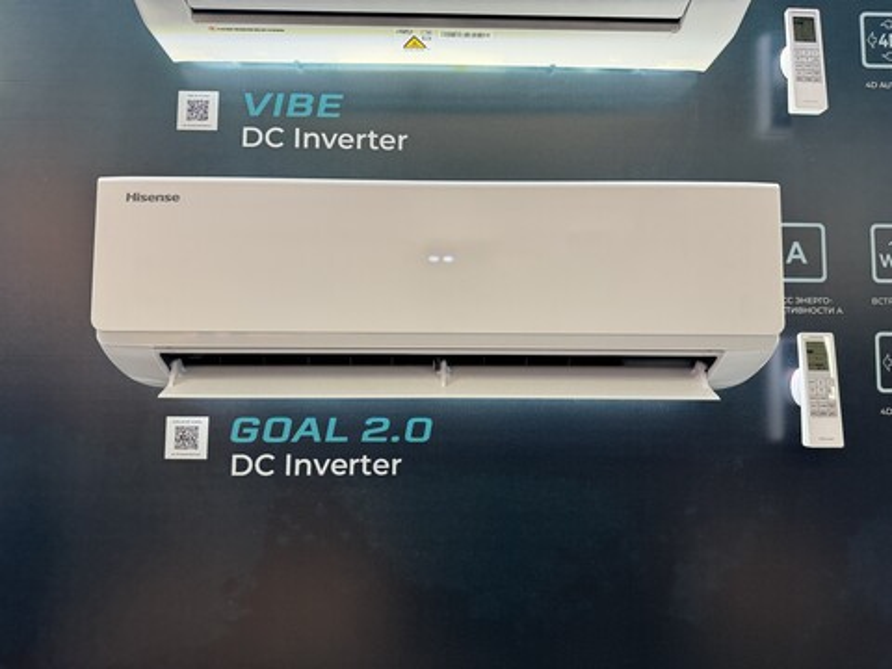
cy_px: 334
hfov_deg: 71.6
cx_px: 446
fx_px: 618
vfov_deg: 56.8
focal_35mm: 24
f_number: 1.78
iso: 125
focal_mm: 6.76
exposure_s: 1/100
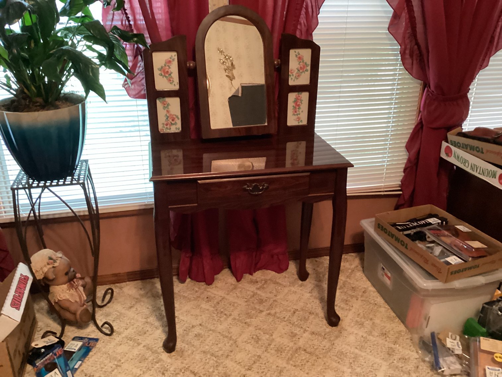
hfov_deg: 58.3
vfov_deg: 45.4
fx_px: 450
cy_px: 188
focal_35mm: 31
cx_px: 251
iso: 500
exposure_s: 1/30
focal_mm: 3.3
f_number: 2.4
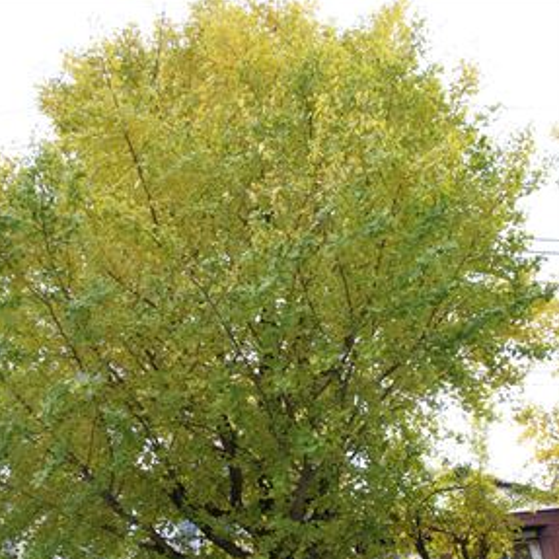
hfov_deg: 46.0
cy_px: 434
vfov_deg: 44.2
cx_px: 273
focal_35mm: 36
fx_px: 658
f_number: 3.5
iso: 100
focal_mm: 18
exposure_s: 1/30
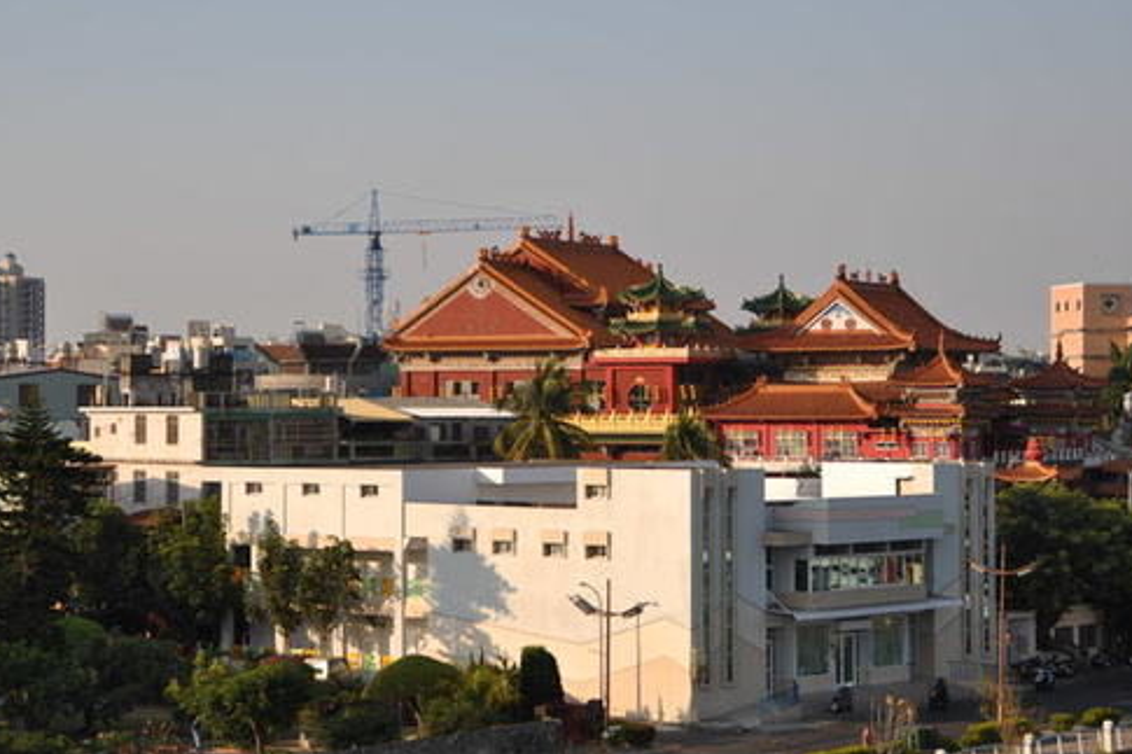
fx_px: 2797
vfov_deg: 15.3
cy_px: 365
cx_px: 523
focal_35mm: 89
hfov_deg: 22.9
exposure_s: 1/640
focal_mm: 48
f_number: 4.8
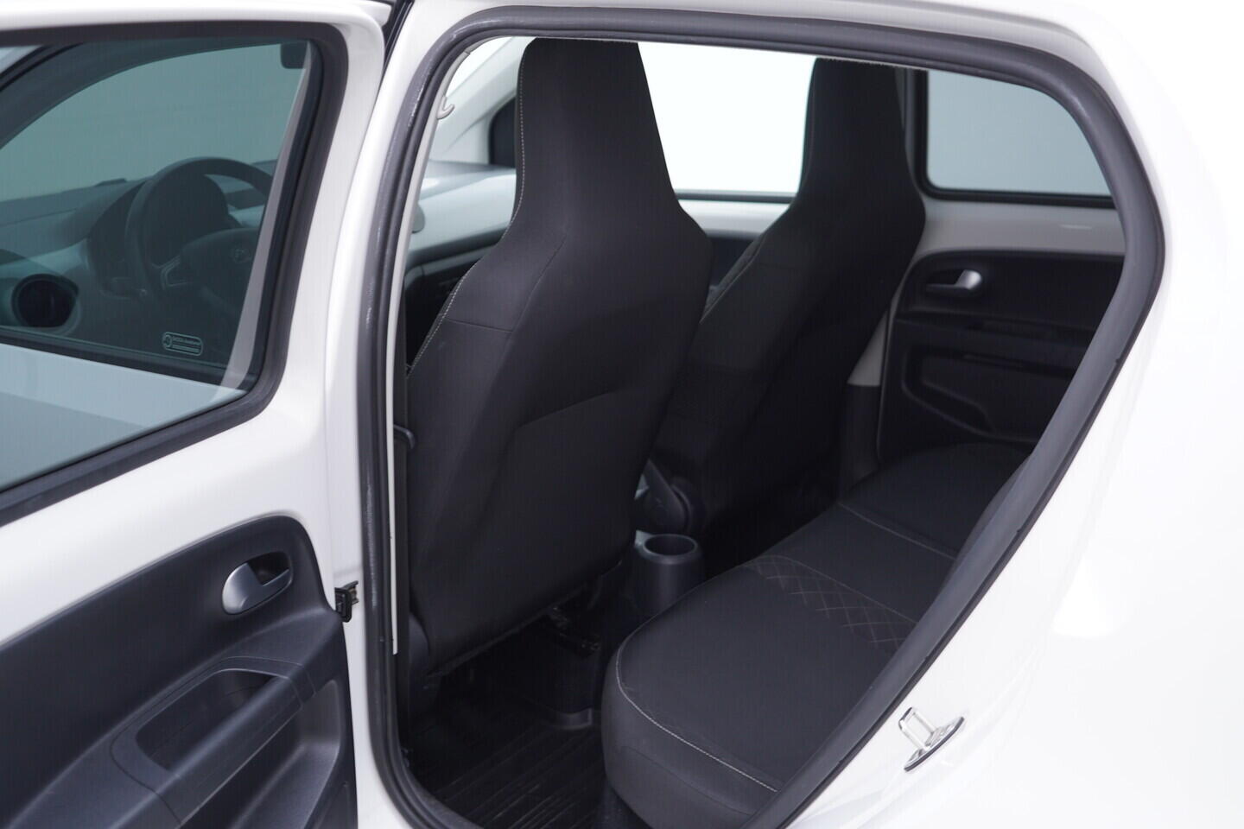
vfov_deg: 36.9
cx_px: 622
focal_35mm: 36
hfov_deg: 53.1
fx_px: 1244
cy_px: 414
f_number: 2.8
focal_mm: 24
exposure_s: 1/40
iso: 125
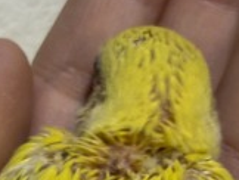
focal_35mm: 205
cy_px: 333
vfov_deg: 7.1
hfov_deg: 9.6
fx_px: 1417
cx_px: 171
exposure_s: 1/33
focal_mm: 5.96
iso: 125
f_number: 1.6
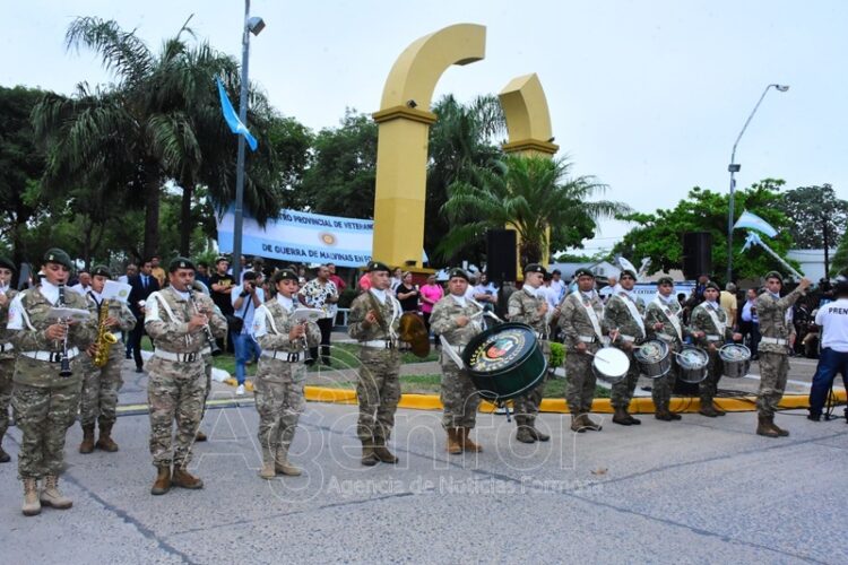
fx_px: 777
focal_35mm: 33
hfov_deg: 57.2
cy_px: 282
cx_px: 424
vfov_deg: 40.0
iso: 4000
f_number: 20
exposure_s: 1/250
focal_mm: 22
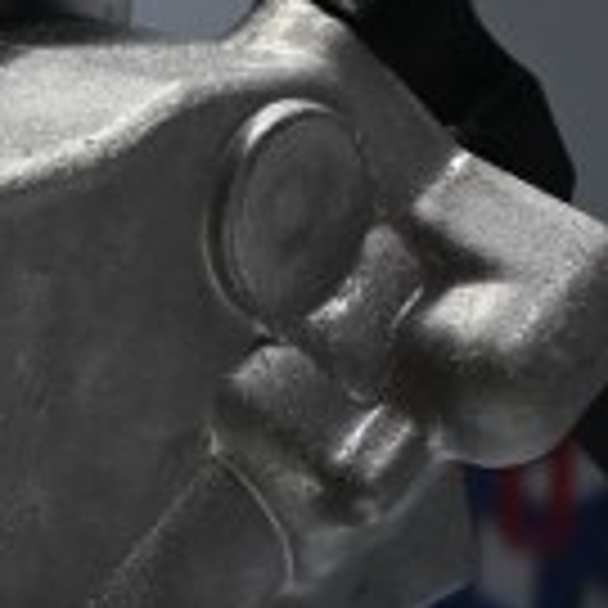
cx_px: -635
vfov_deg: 9.3
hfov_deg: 8.7
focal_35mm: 189
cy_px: 390
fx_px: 3746
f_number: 4.2
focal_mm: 25
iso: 720
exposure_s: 1/125
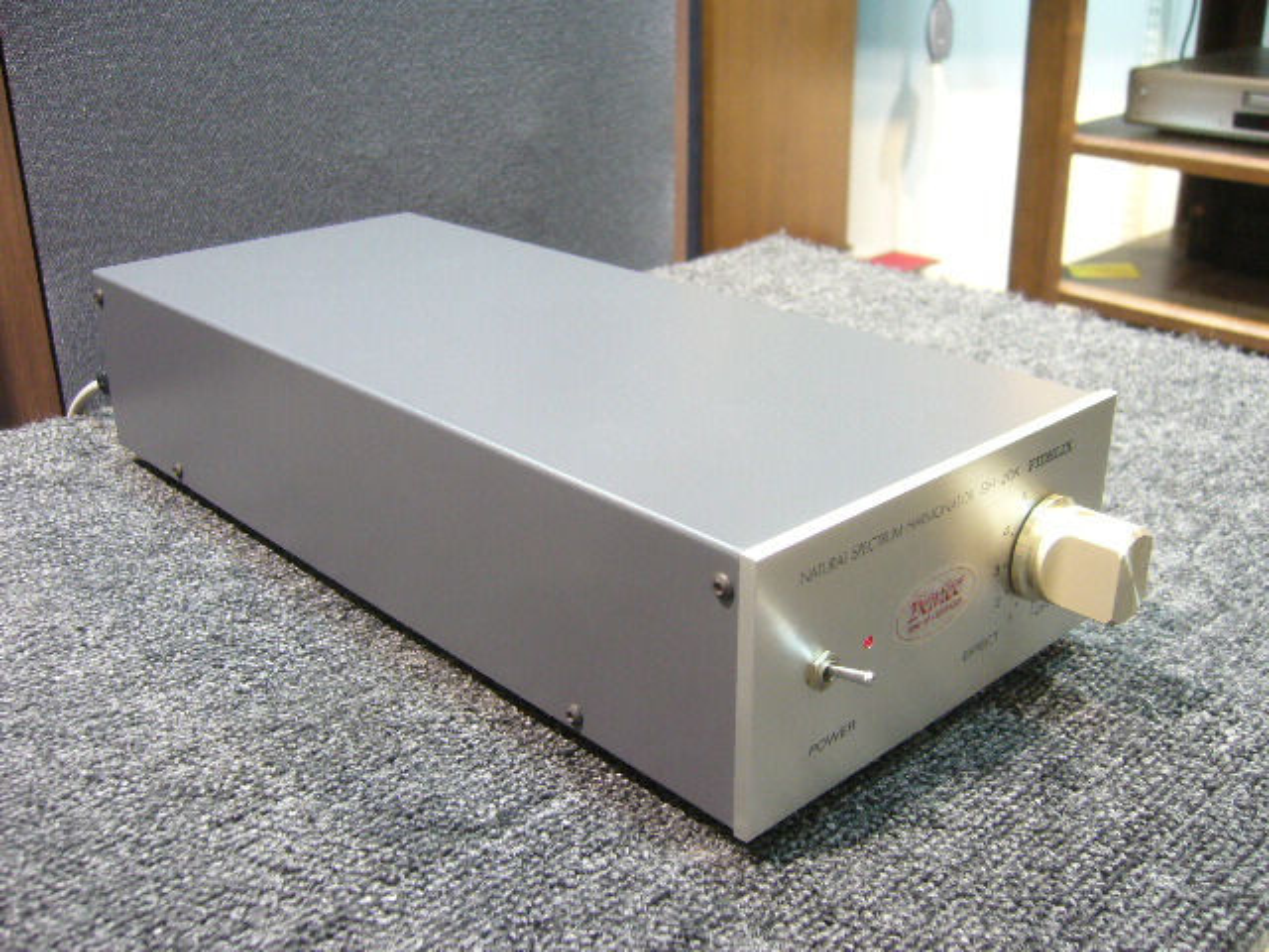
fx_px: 1283
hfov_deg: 52.6
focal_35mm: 35
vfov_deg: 40.7
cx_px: 634
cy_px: 476
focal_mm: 5.8
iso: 200
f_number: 2.8
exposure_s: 1/8
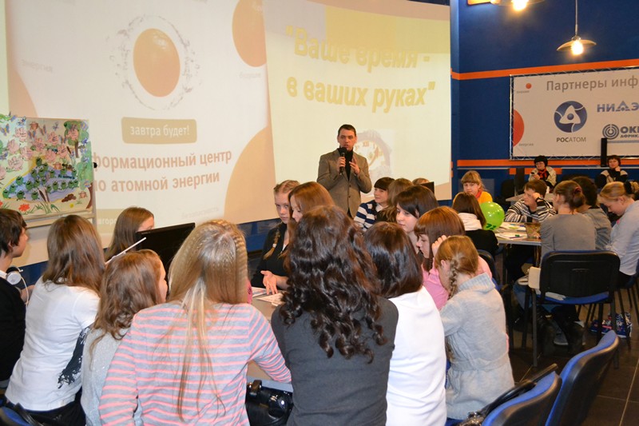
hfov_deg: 53.1
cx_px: 320
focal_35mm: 36
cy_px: 213
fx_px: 639
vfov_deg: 36.9
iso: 3200
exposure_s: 1/60
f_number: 4
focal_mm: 24
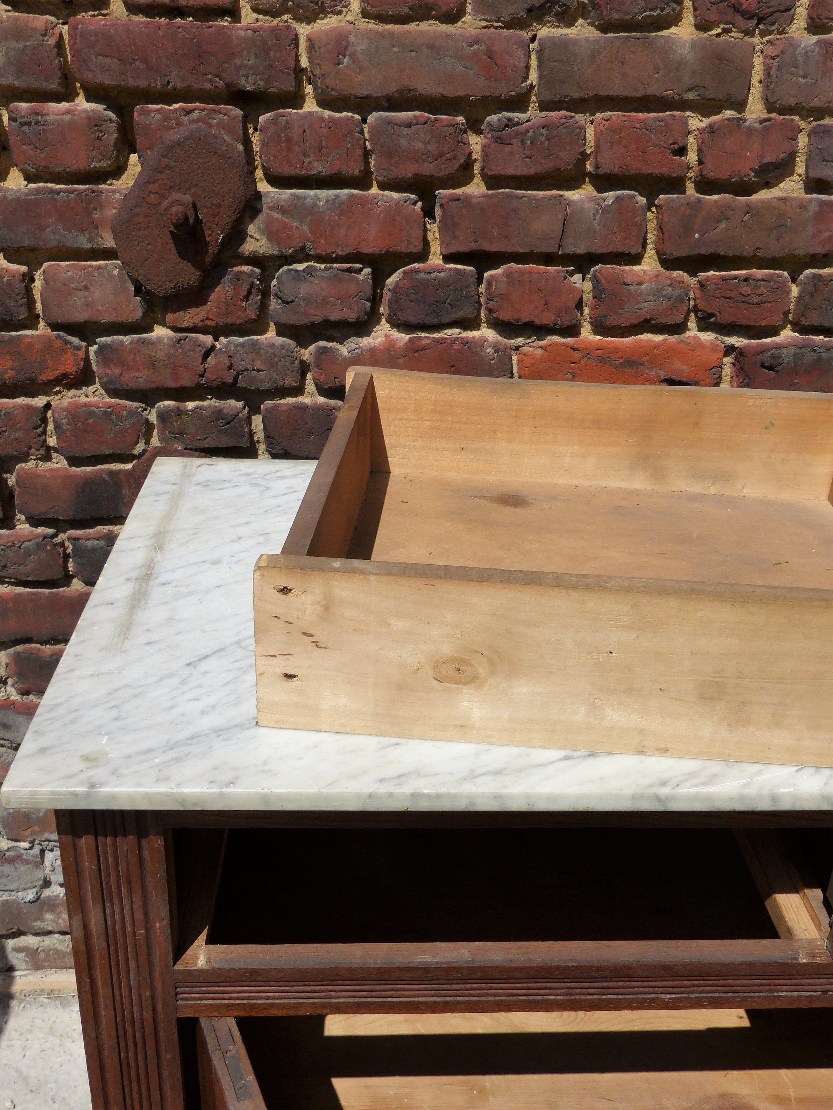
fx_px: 1091
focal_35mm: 34
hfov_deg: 41.8
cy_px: 555
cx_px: 416
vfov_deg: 54.0
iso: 100
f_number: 4.5
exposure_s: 1/1600
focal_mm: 5.9
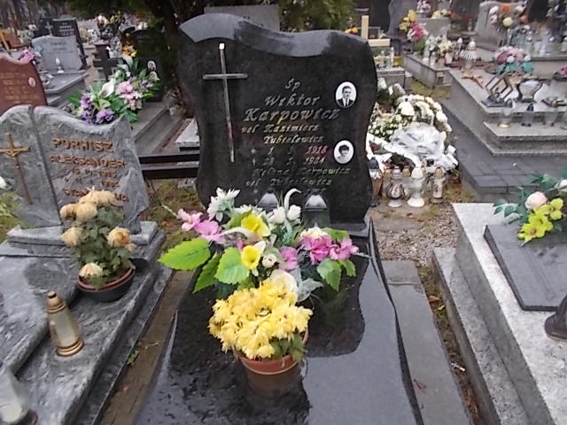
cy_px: 212
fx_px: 426
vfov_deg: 53.1
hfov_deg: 67.3
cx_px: 284
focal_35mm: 26
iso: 80
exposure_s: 1/25
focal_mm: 4.6
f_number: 3.2
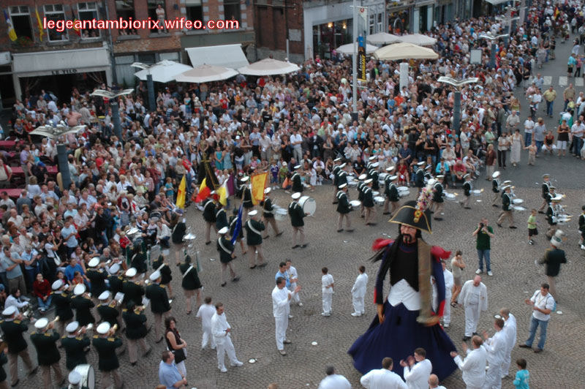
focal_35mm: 40
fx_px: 658
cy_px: 194
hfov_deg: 48.0
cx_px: 292
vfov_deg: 33.0
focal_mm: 27
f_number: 25
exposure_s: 1/13
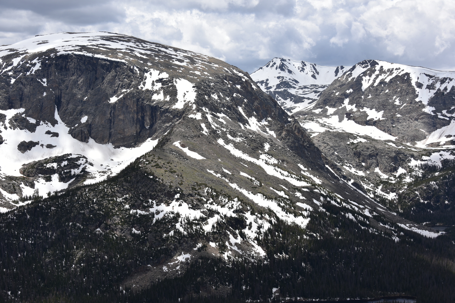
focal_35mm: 65
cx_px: 228
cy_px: 152
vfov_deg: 20.9
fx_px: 822
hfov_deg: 31.0
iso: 100
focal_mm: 65
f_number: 9
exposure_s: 1/320
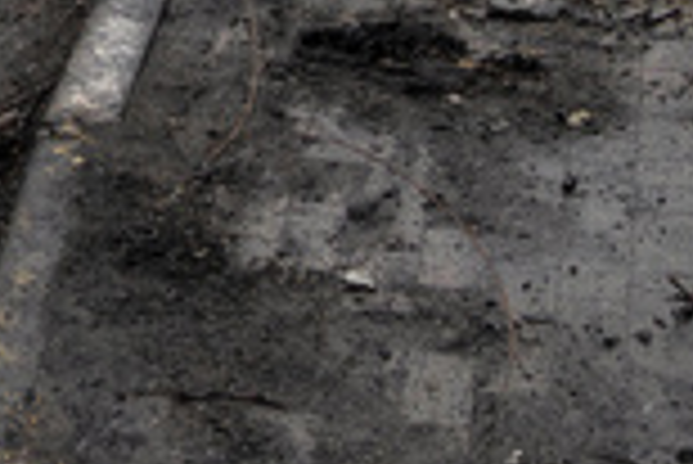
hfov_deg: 8.6
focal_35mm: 232
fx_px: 4470
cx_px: -464
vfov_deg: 5.6
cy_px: -809
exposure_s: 1/250
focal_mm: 35
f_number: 9
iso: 320
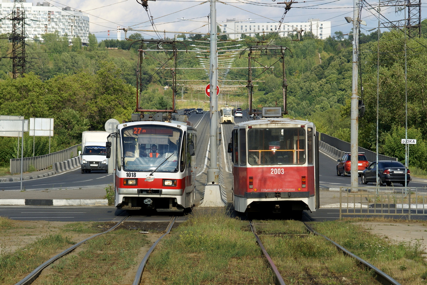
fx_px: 1868
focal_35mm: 158
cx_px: 214
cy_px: 142
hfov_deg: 13.0
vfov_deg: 8.7
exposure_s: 1/250
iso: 100
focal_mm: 105
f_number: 9
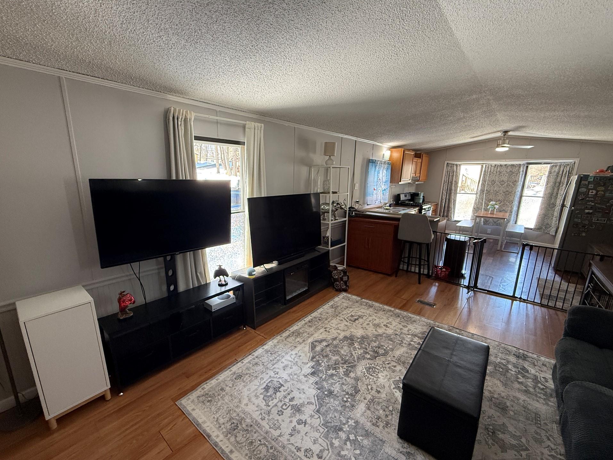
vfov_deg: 81.8
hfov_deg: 98.1
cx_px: 292
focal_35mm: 15
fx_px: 266
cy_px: 234
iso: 320
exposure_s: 1/99
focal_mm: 2.22
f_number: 2.2
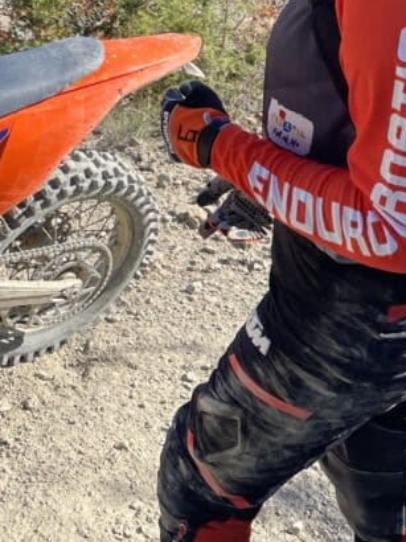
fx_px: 1018
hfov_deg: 22.1
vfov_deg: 26.8
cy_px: -90
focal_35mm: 65
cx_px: 53
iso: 32
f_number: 1.6
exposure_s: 1/2387
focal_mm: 5.1
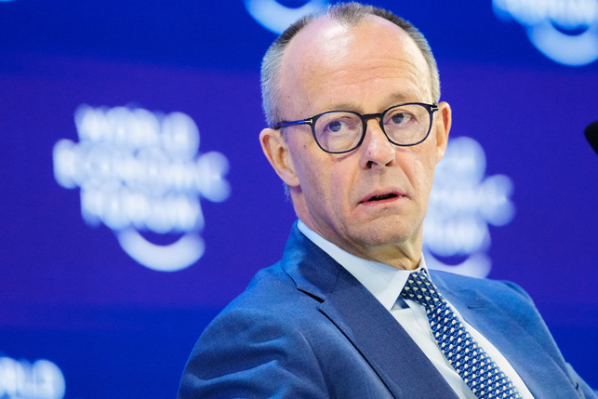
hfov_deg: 4.3
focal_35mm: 478
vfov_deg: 2.9
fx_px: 7941
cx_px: 380
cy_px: 119
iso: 4000
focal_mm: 300
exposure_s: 1/640
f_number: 2.8
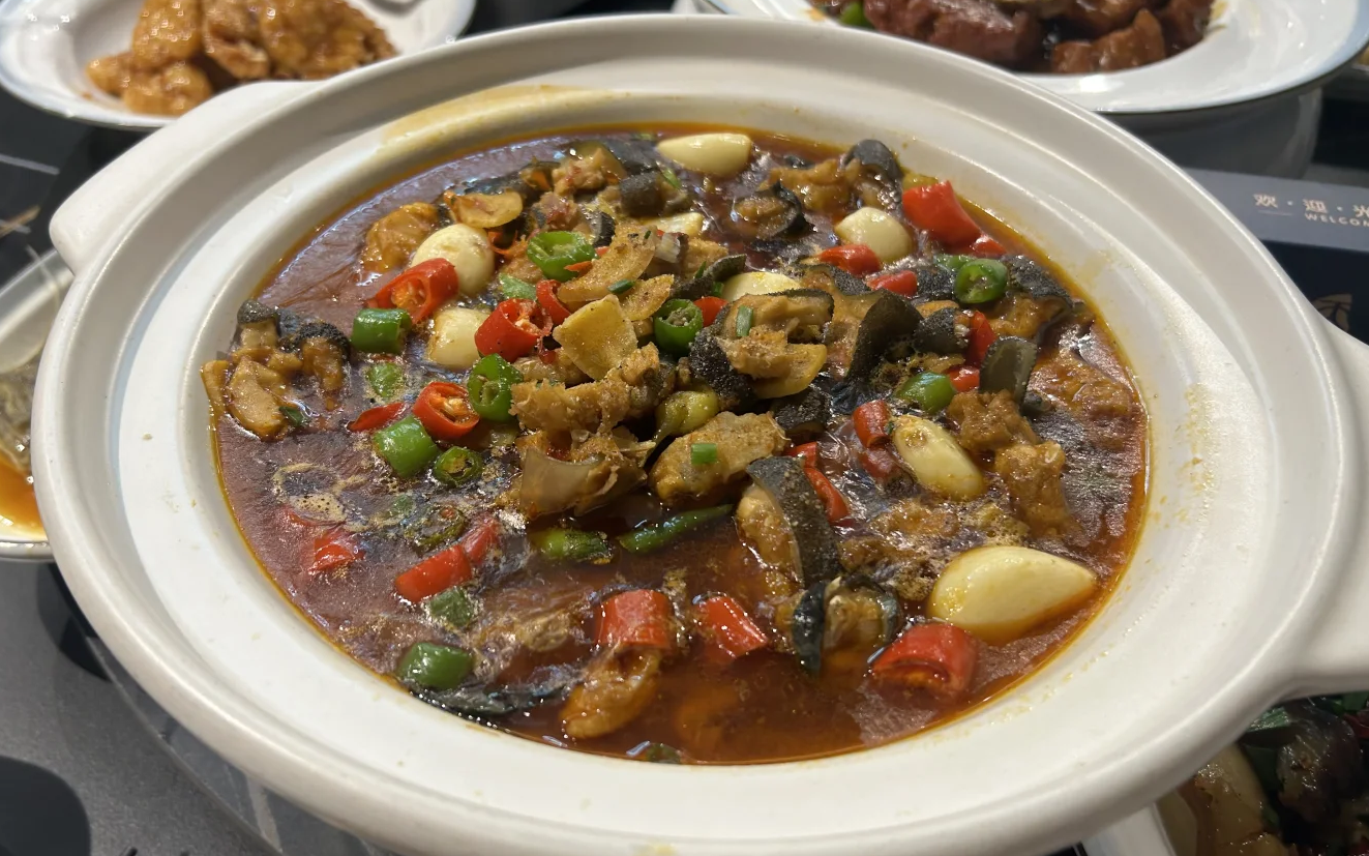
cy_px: 432
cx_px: 644
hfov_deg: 62.8
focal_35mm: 30
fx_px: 1119
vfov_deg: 41.8
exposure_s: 1/100
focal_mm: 5.7
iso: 64
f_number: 1.5
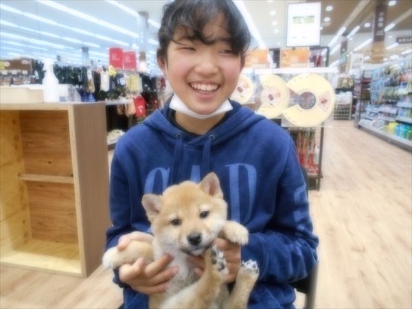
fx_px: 309
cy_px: 154
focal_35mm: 26
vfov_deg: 53.1
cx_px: 206
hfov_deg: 67.3
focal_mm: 4.6
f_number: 3.2
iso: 360
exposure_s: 1/30
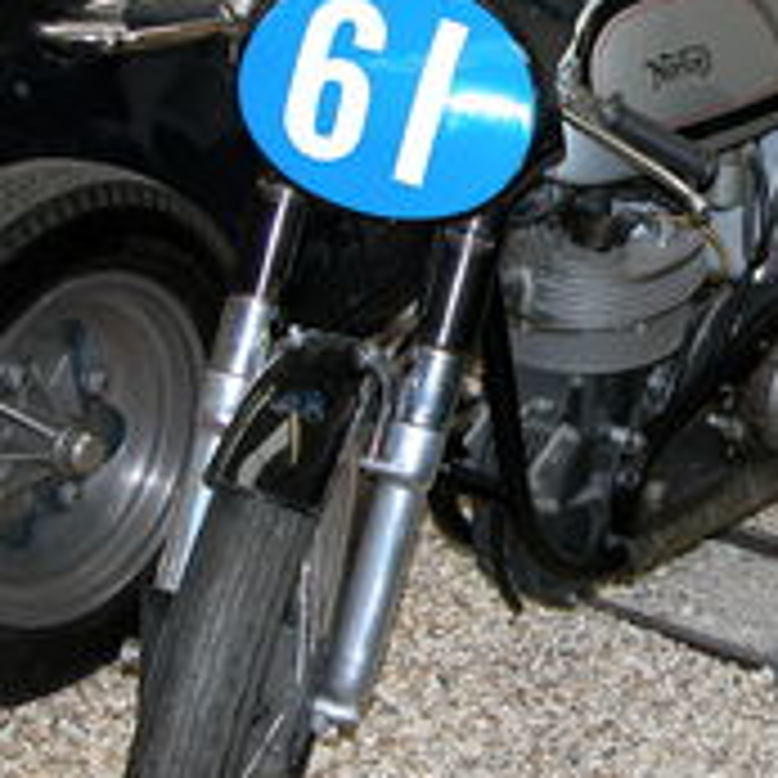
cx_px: 612
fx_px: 2594
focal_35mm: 102
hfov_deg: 16.9
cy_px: 346
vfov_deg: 17.1
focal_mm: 12.7
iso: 100
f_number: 3
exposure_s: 1/60
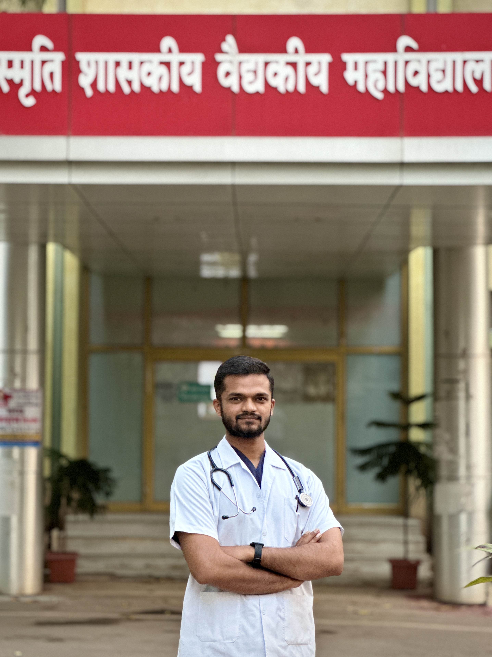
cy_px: 328
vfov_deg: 25.3
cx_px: 246
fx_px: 1459
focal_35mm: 77
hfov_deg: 19.1
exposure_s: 1/33
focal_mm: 9
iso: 320
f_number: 2.8
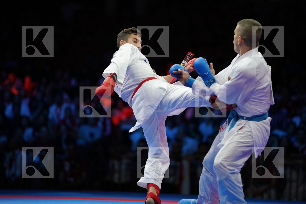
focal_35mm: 200
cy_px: 102
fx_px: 1700
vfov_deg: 6.9
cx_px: 153
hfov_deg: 10.3
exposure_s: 1/1000
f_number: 2.8
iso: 1250
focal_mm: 200
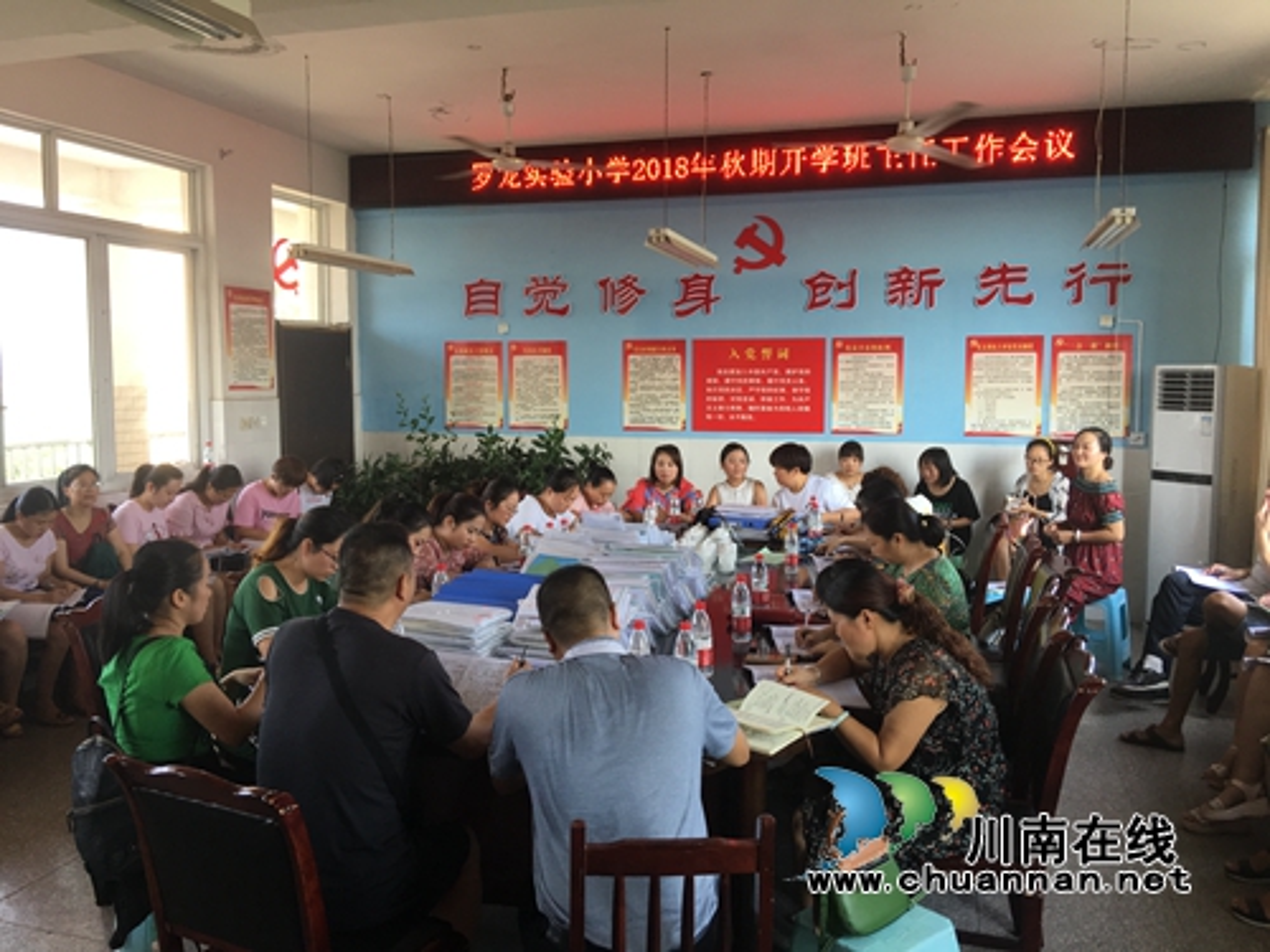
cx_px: 635
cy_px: 476
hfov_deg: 61.7
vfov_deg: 48.2
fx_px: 1064
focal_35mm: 29
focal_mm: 4.15
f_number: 2.2
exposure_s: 1/100
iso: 40
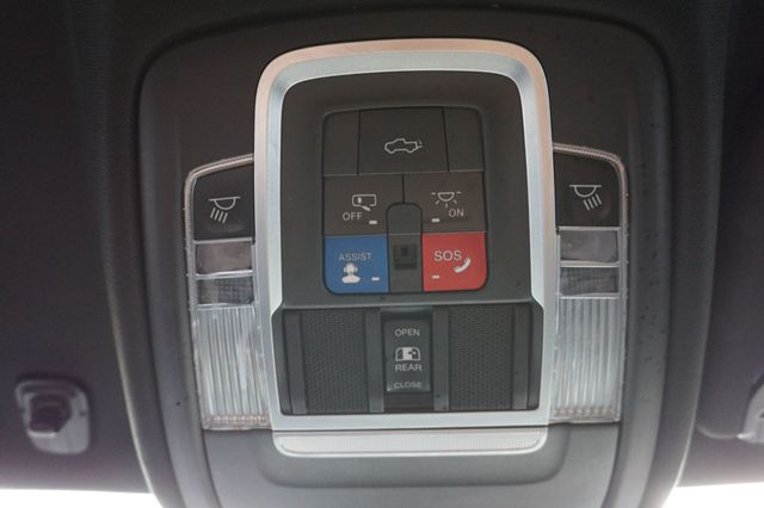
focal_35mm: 30
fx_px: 636
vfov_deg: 43.6
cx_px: 382
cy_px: 254
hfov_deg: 62.0
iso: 1600
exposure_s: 1/60
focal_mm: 20
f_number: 4
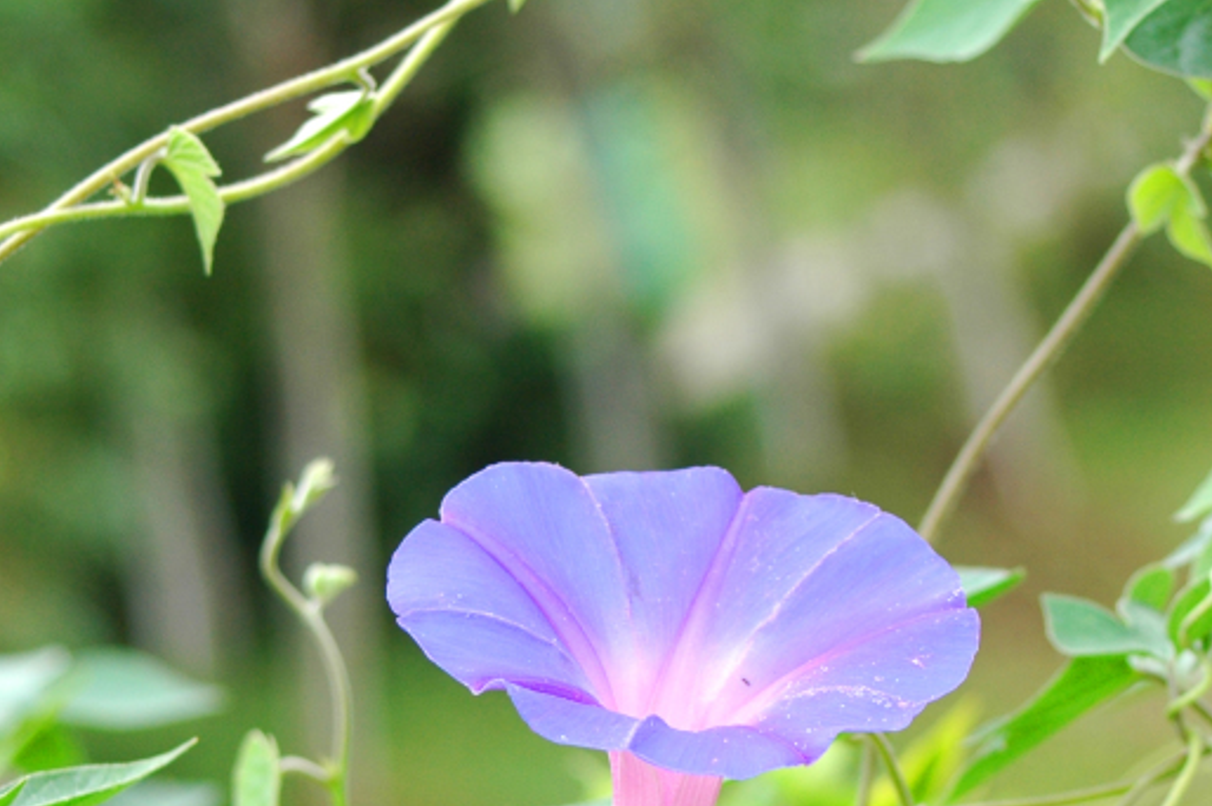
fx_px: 8041
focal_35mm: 239
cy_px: 536
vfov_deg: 5.7
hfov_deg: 8.6
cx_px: 799
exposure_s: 1/125
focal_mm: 80
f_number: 5.6
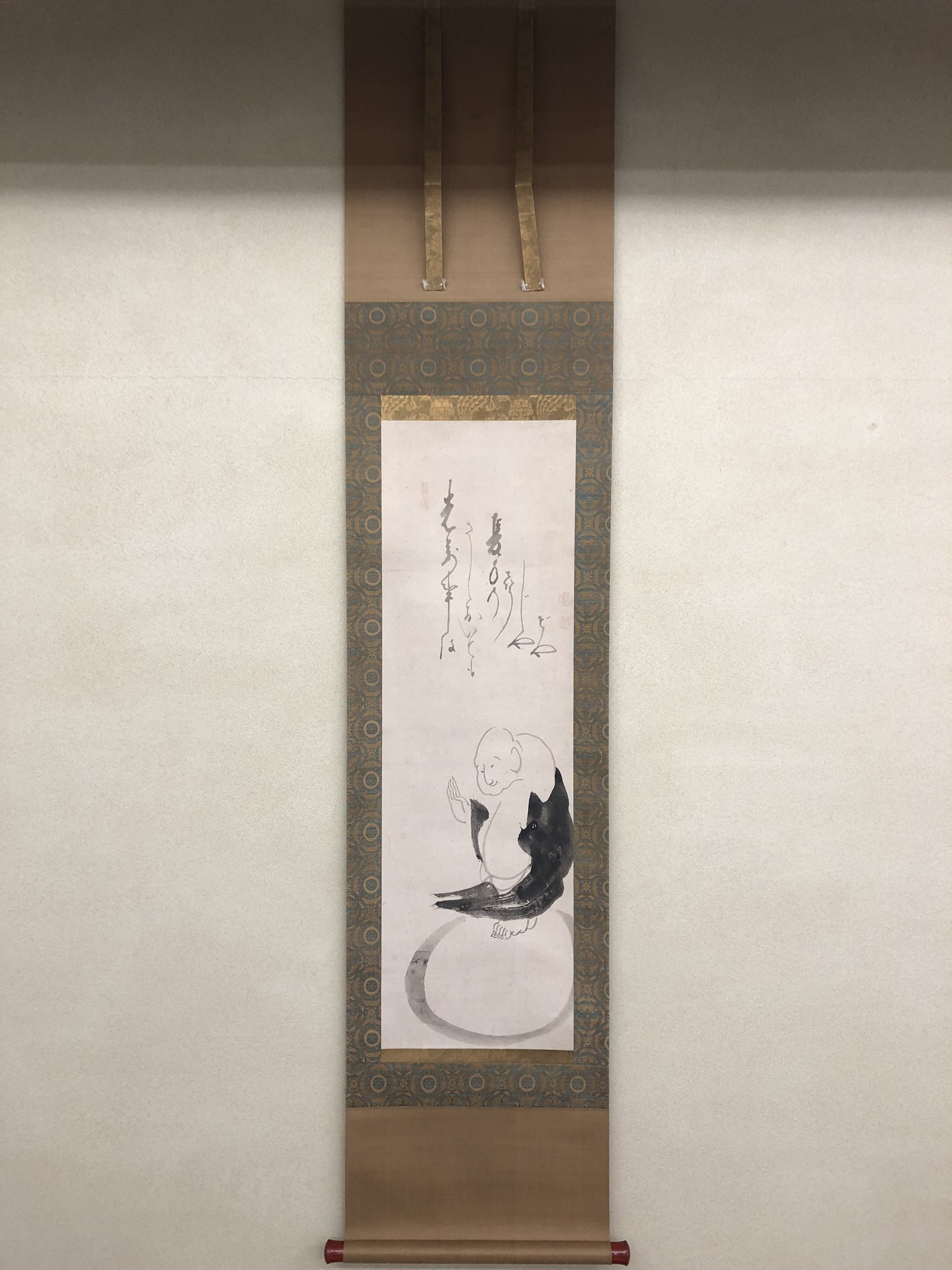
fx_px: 1027
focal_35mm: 28
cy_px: 635
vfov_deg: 63.4
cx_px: 476
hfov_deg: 49.7
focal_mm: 3.99
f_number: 1.8
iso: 40
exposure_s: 1/24
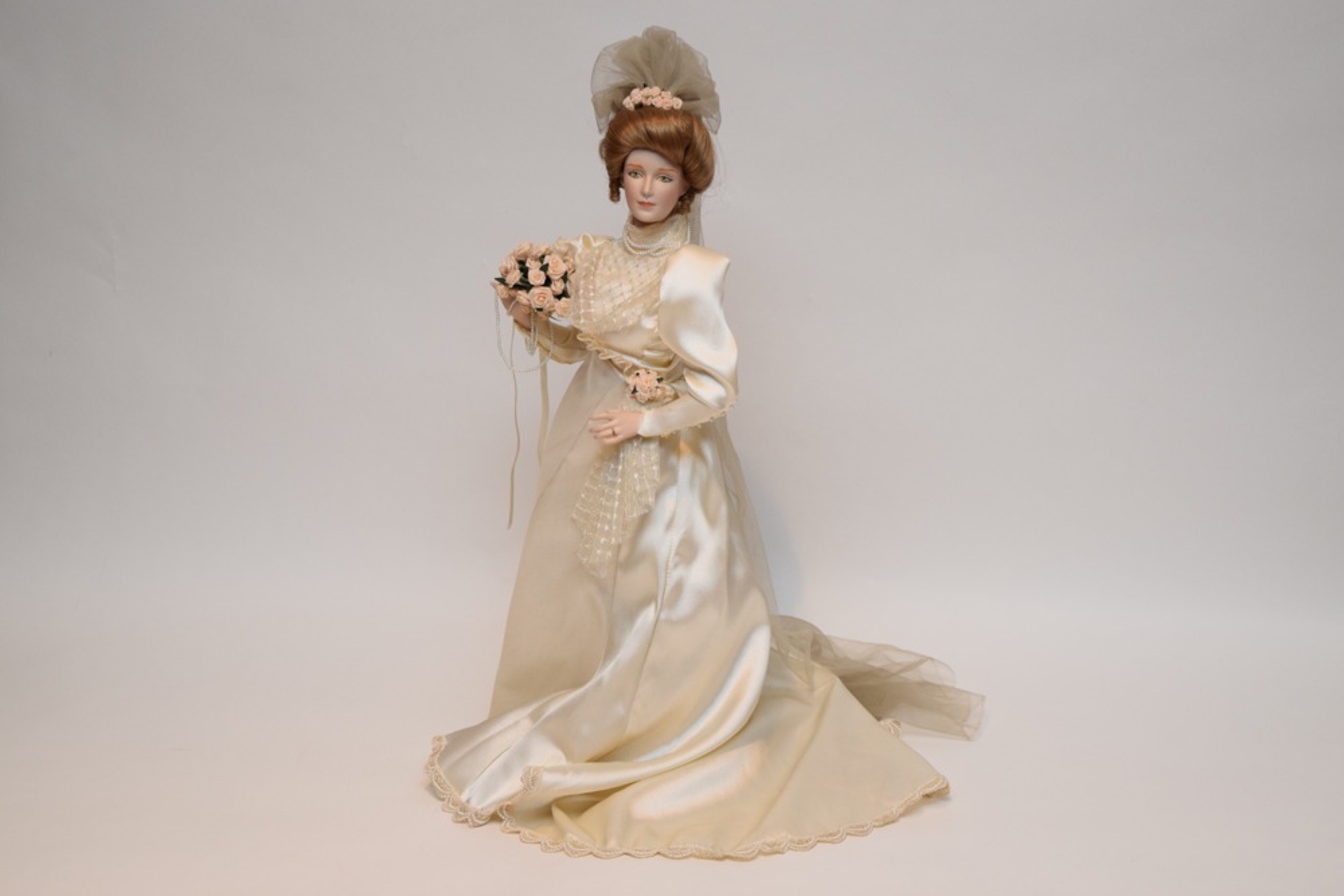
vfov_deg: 19.7
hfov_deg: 29.2
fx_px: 2576
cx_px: 672
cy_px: 448
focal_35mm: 69
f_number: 5
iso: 800
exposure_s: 1/100
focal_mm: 46
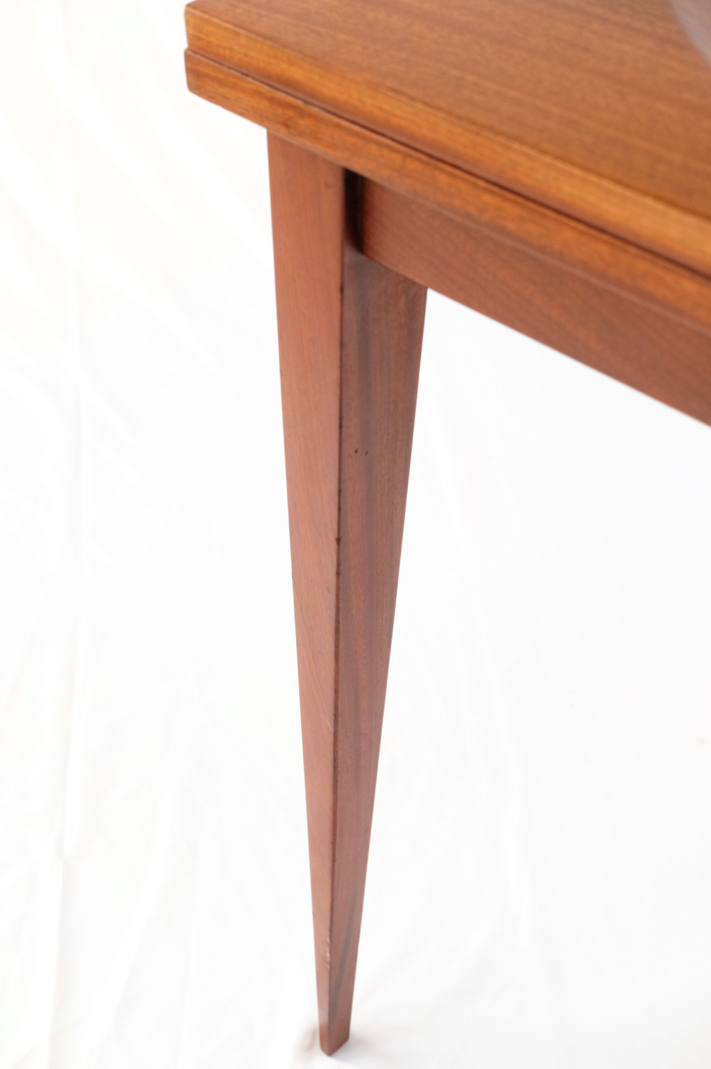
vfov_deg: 37.5
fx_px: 1573
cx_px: 356
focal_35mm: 53
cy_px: 534
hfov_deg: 25.5
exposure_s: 1/80
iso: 2500
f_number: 5
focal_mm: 35
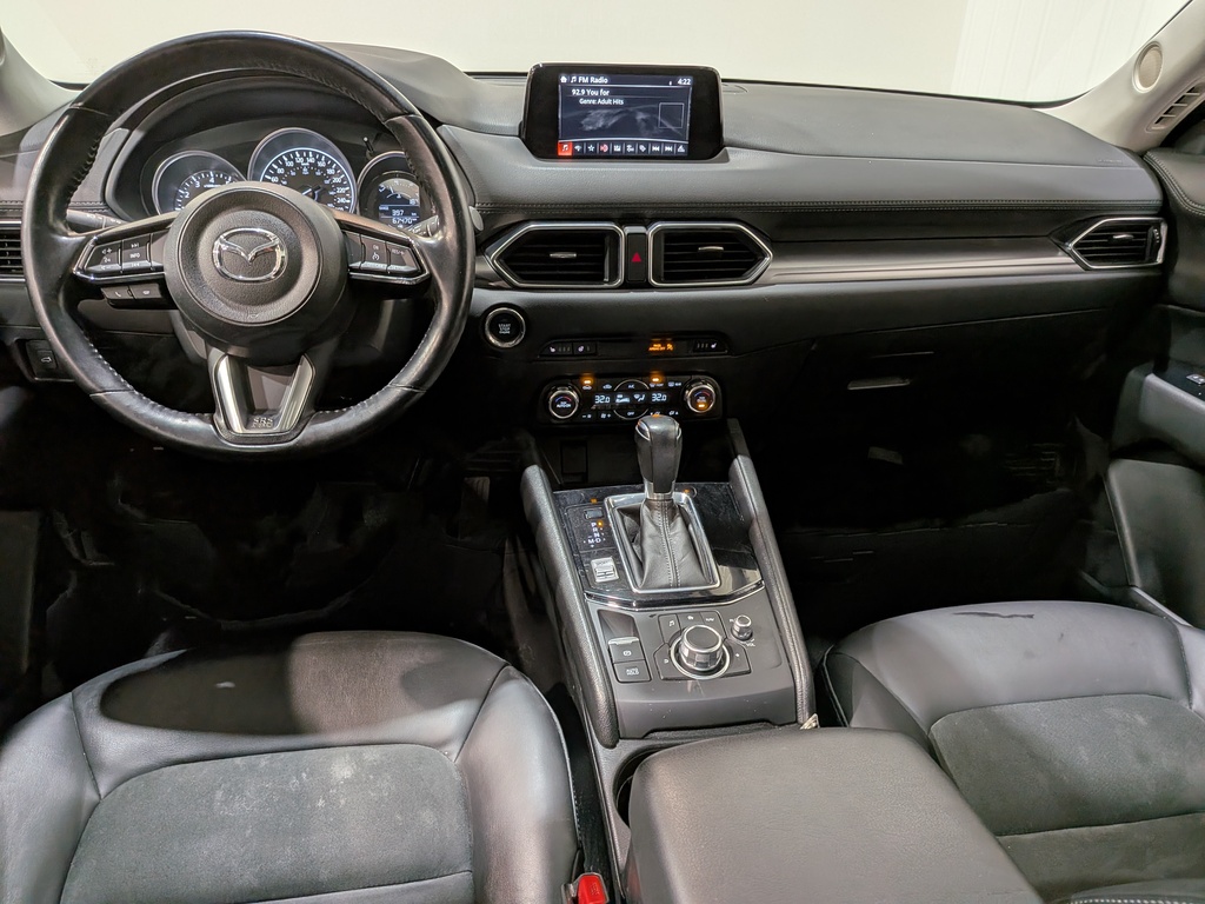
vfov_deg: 56.8
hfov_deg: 71.6
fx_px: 835
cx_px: 602
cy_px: 452
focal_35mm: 24
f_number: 1.7
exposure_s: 1/25
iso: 45
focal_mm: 4.53
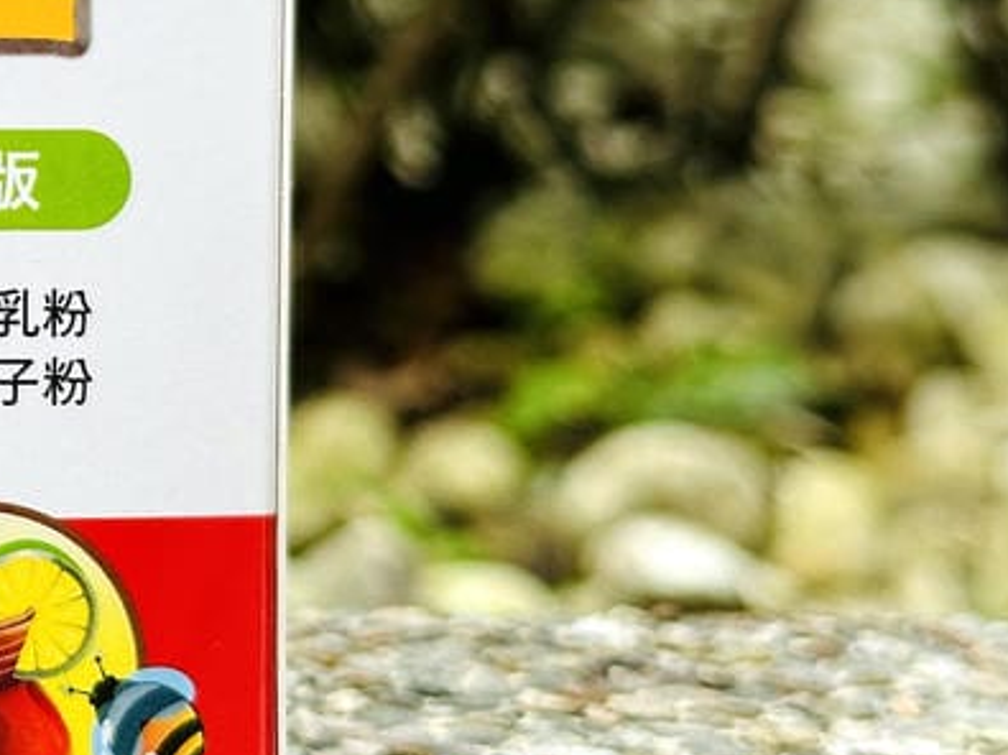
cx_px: -510
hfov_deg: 12.8
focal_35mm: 146
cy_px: -99
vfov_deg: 10.0
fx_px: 4250
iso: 50
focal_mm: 6.86
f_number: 1.78
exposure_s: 1/214
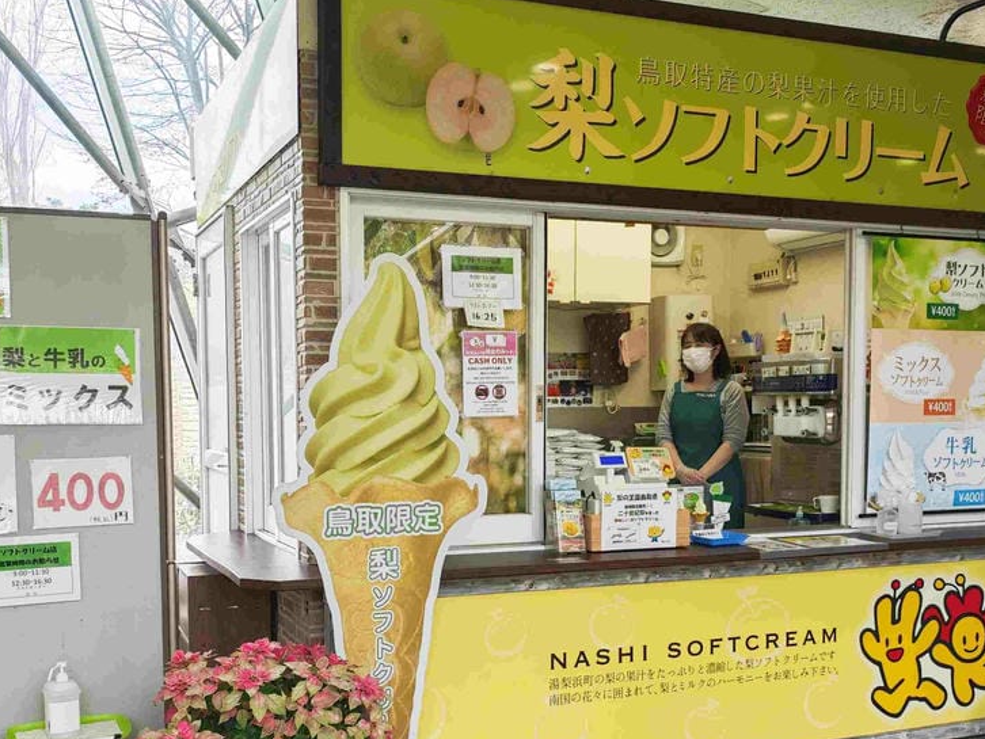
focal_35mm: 38
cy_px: 472
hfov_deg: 48.9
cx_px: 437
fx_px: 1082
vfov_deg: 37.5
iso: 100
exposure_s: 1/121
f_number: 2
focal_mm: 8.72
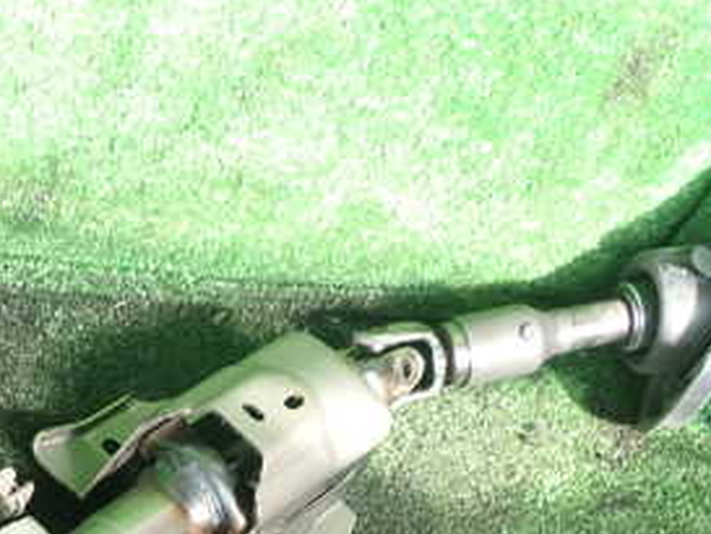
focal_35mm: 66
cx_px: 107
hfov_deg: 28.5
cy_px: 557
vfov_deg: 21.4
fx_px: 1356
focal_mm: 5.4
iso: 125
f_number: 2.3
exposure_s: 1/60
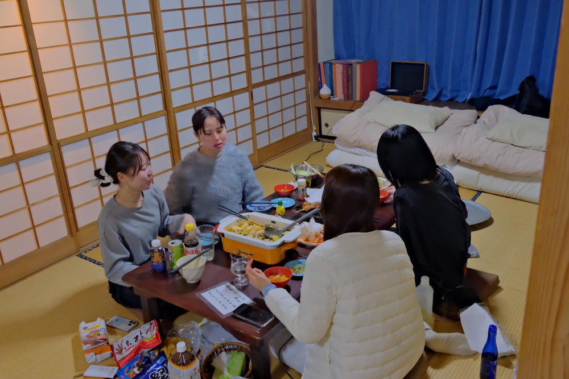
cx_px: 284
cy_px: 190
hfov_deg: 61.9
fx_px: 474
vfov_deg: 43.6
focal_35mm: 30
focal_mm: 20.1
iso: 6400
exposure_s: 1/28
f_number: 9
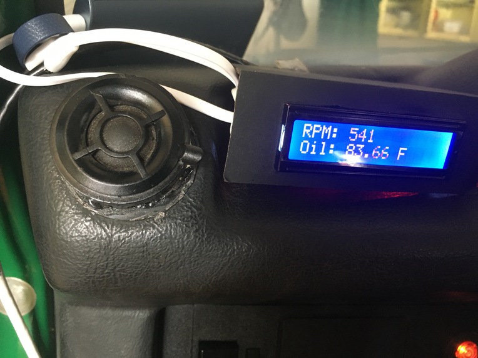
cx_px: 239
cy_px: 179
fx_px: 400
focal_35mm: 29
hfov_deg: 61.7
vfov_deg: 48.2
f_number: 2.2
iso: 200
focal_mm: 4.15
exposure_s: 1/20
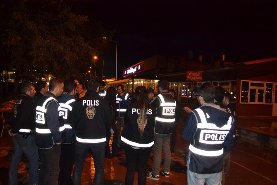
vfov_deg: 48.0
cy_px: 92
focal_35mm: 27
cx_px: 138
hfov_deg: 67.4
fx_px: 208
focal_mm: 18
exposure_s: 1/60
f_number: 3.5
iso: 3200
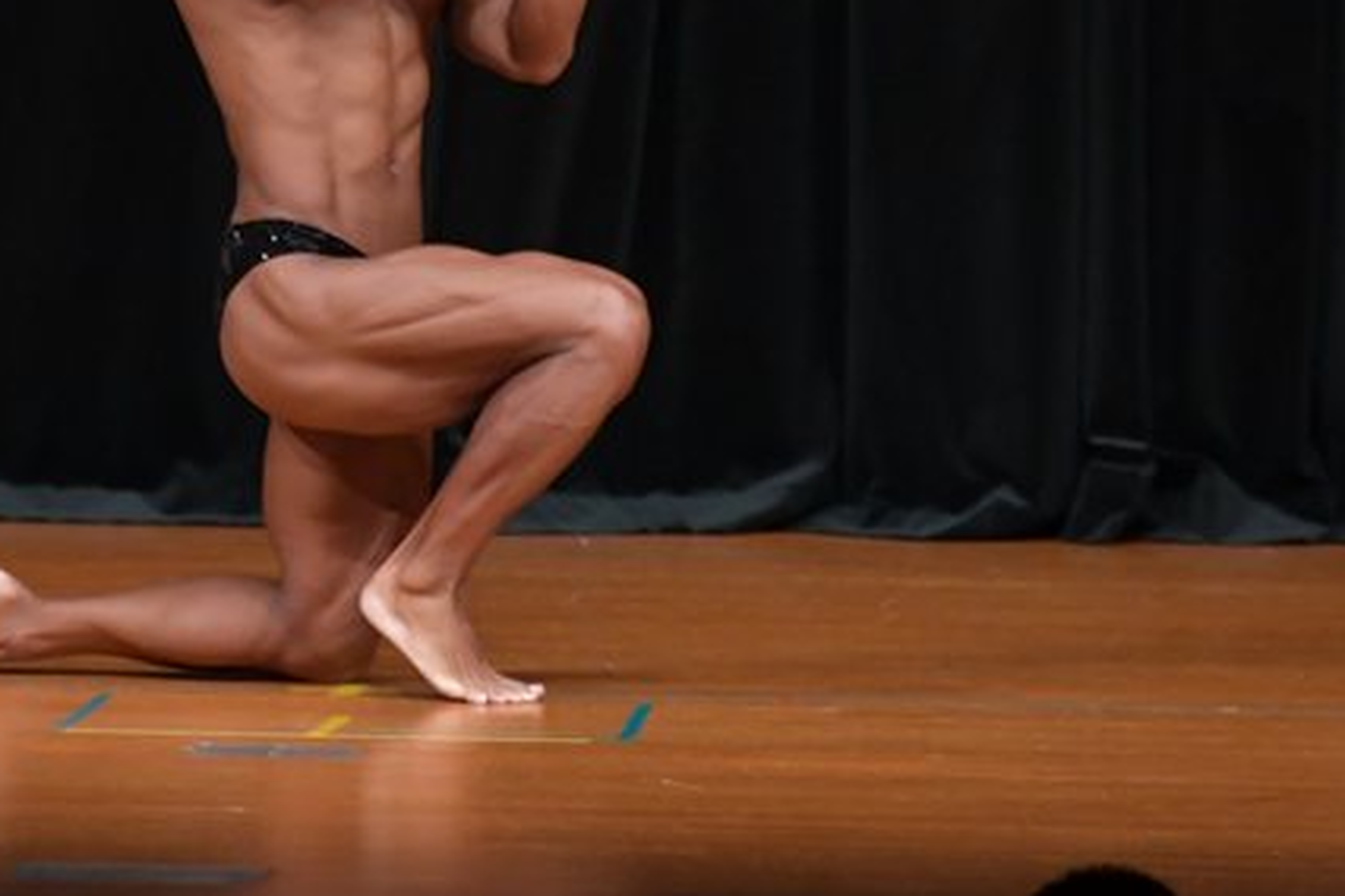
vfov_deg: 2.4
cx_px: 330
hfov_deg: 3.6
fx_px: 21406
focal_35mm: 573
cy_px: 129
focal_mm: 210
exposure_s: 1/400
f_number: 5.6
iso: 4000
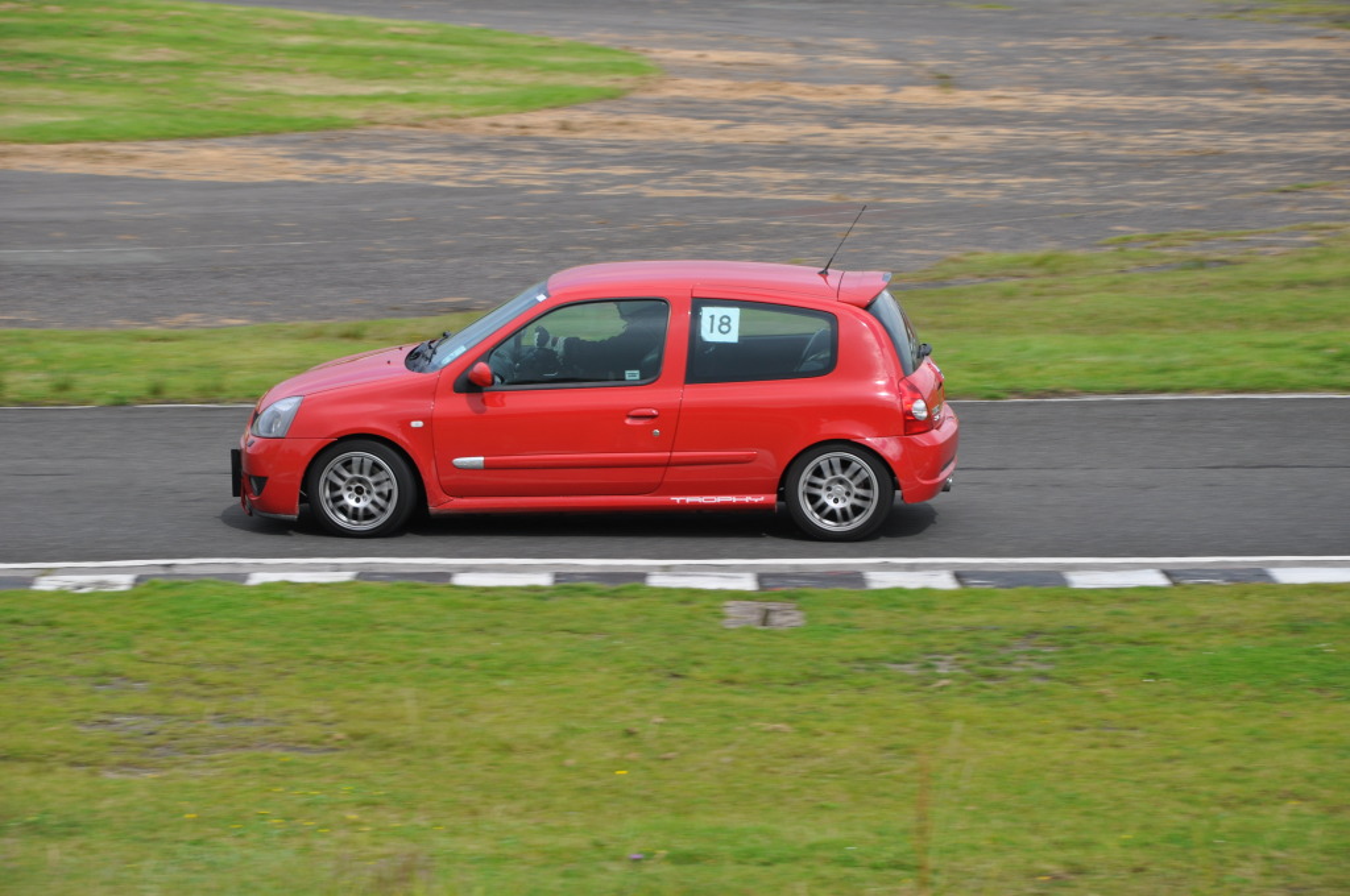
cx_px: 675
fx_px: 5899
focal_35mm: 158
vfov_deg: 8.7
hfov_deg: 13.1
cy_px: 448
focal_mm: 105
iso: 200
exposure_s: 1/320
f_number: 9
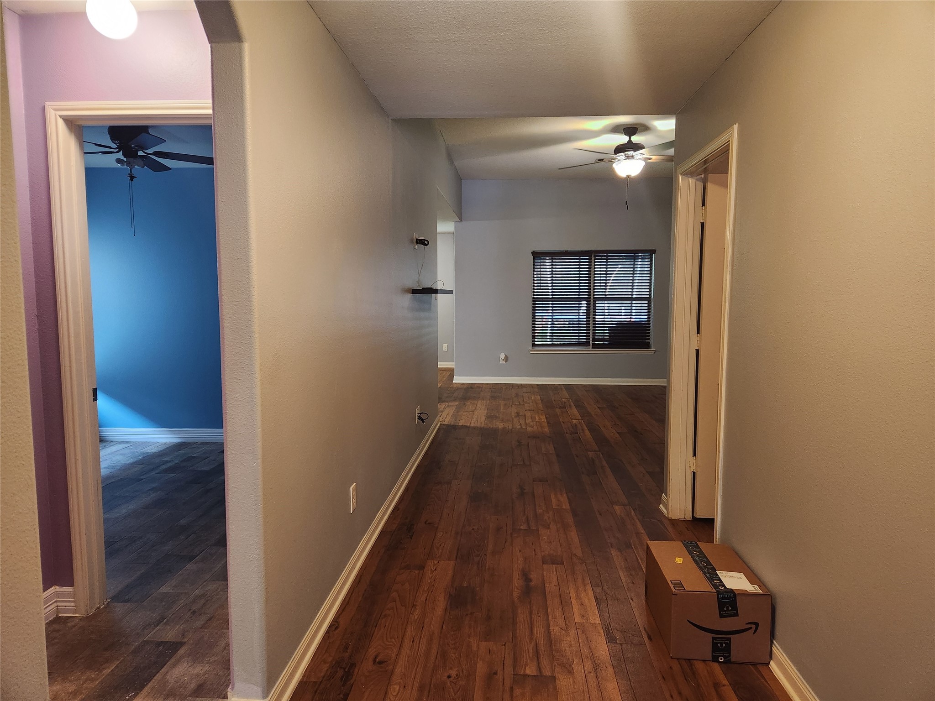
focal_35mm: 23
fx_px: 621
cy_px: 350
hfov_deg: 73.9
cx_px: 468
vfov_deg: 58.9
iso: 500
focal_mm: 5.4
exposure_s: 1/120
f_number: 1.8
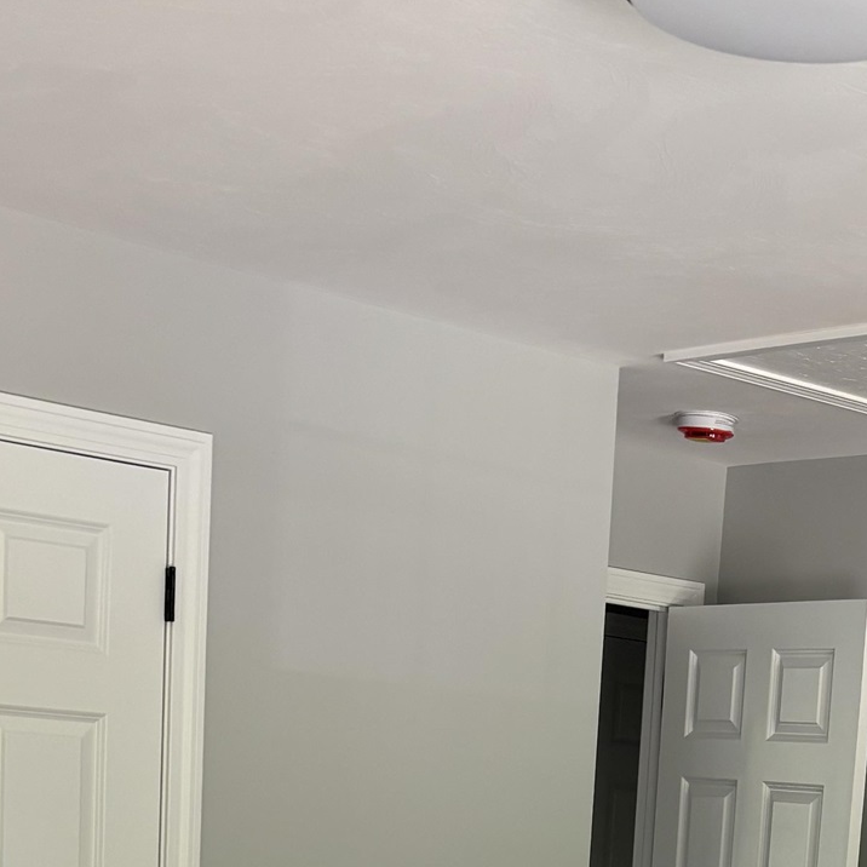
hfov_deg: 23.0
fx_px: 2097
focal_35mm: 74
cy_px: 1138
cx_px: 716
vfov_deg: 21.1
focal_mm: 5.96
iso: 125
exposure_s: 1/121
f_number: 1.6
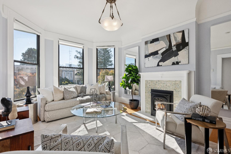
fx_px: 106
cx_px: 116
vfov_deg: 72.1
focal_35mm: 16
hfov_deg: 95.0
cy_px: 77
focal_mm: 16.5
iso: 140
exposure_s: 1/200
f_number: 8
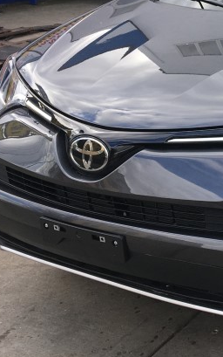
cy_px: 109
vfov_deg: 26.6
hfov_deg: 16.0
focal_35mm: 77
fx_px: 748
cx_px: 294
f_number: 2.2
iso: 25
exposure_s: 1/255
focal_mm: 4.15
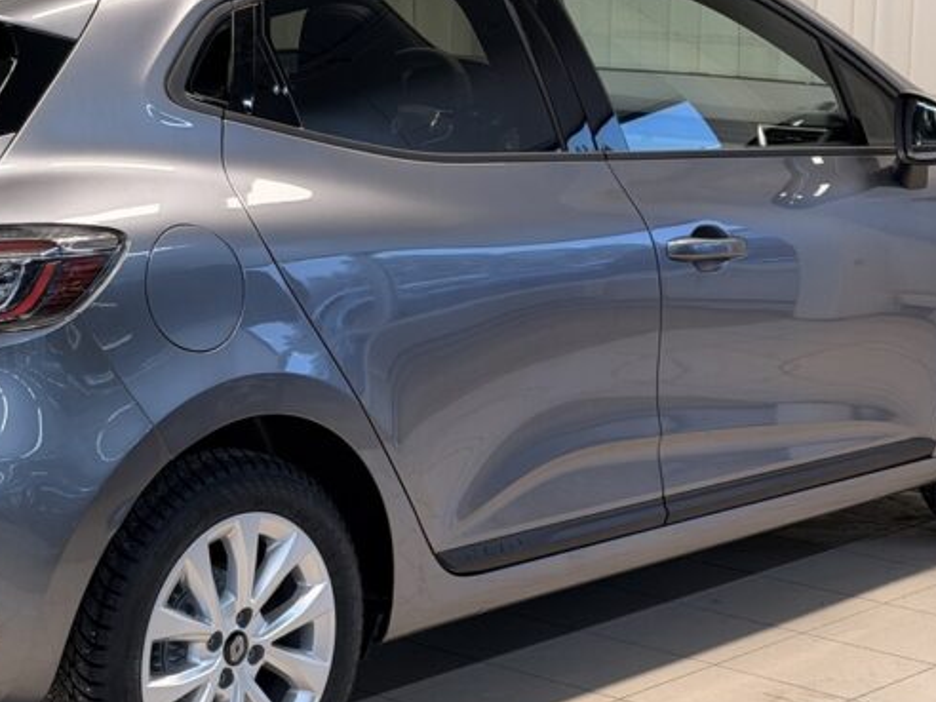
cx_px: 276
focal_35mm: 100
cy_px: 295
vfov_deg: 14.8
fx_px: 2704
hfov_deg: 19.5
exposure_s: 1/50
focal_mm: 6.76
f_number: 1.78
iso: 64
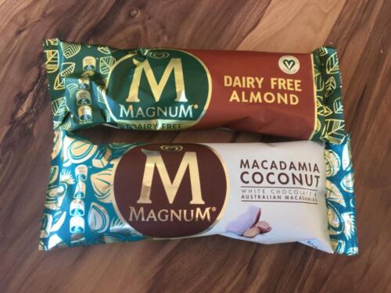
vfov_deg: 48.2
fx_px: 328
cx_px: 196
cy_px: 146
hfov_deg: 61.7
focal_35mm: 29
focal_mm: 4.15
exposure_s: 1/50
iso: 32
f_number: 2.2
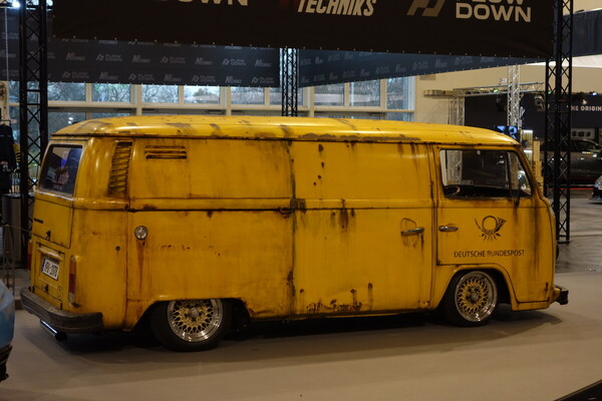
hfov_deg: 31.0
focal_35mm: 65
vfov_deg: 20.9
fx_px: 1087
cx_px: 301
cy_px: 200
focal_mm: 24.11
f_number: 4
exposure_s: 1/80
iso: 500
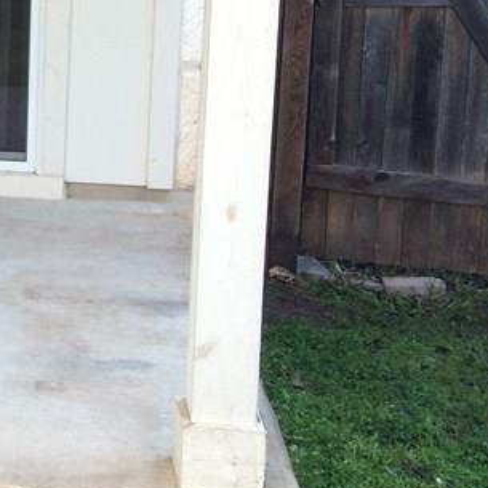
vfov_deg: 19.8
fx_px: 1372
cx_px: -243
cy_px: 50
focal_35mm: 86
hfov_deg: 18.0
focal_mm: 4.15
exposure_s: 1/120
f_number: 2.2
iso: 40
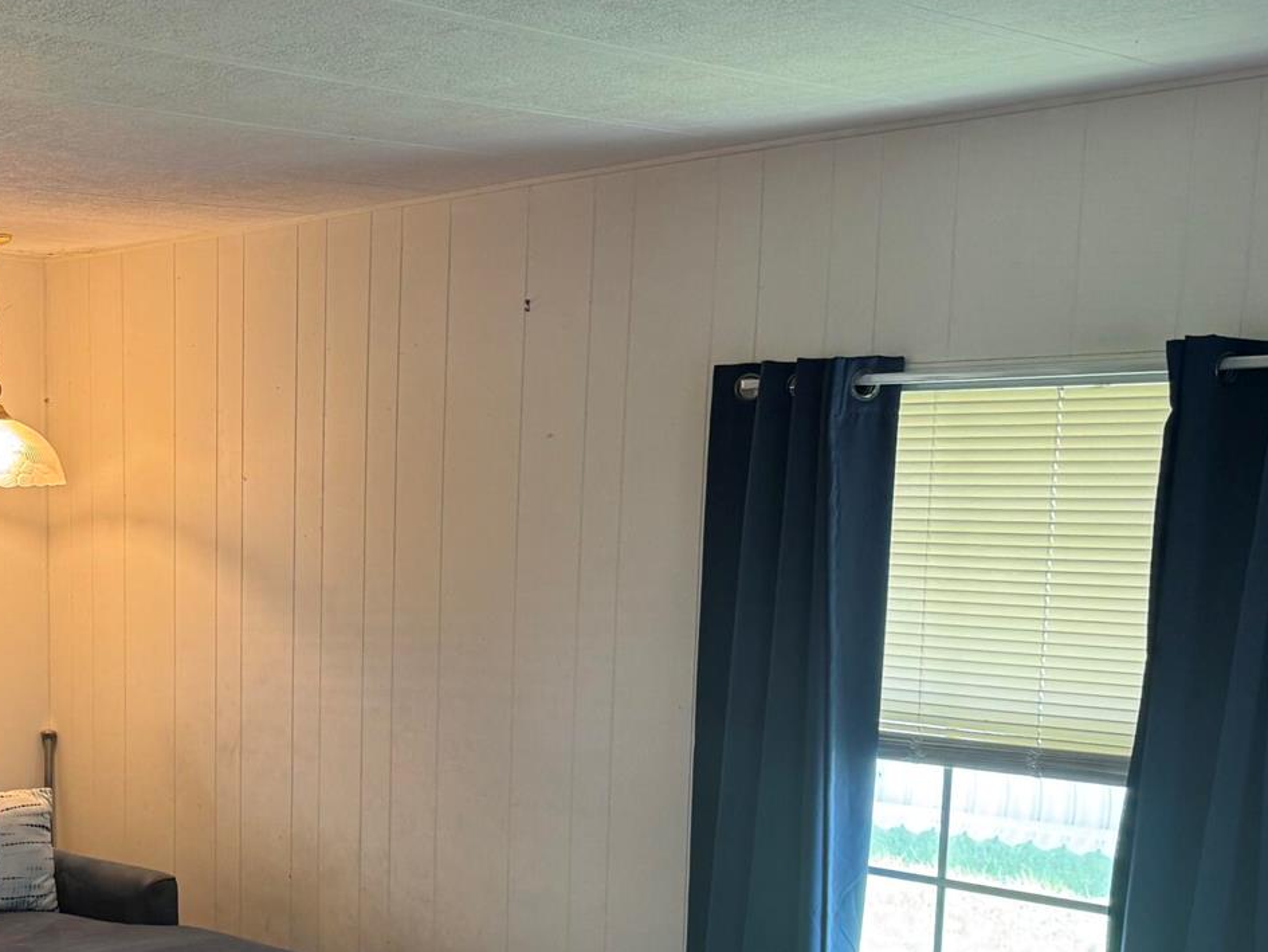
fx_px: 1905
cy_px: 763
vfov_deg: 27.5
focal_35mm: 52
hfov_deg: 34.4
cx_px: 90
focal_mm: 6.76
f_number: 1.78
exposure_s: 1/60
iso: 200
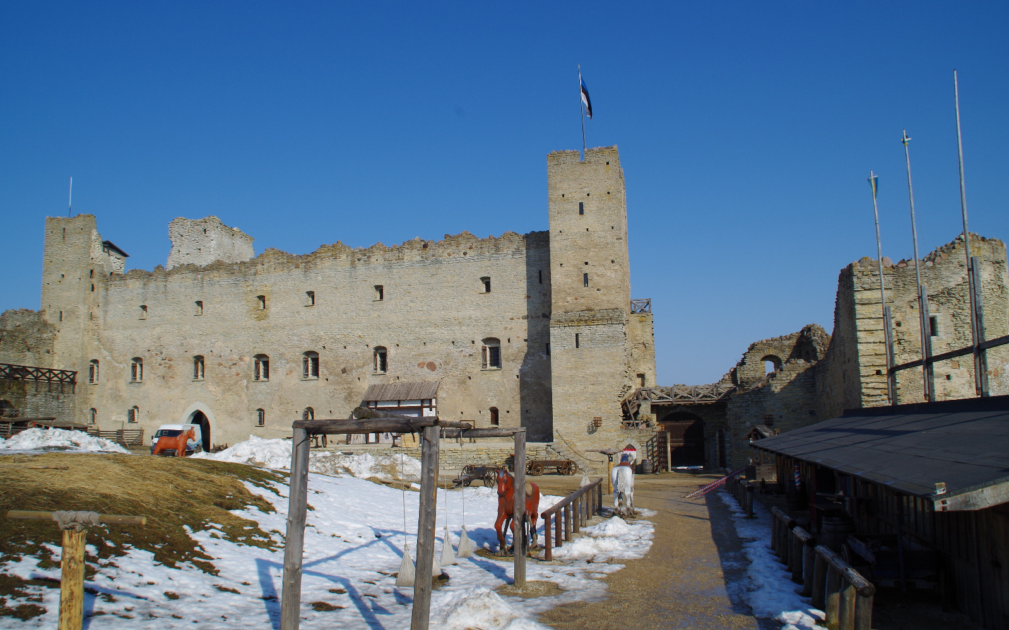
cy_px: 315
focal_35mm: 28
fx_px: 770
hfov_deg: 66.5
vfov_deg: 44.5
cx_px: 504
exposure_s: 1/250
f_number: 11
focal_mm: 18
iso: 100
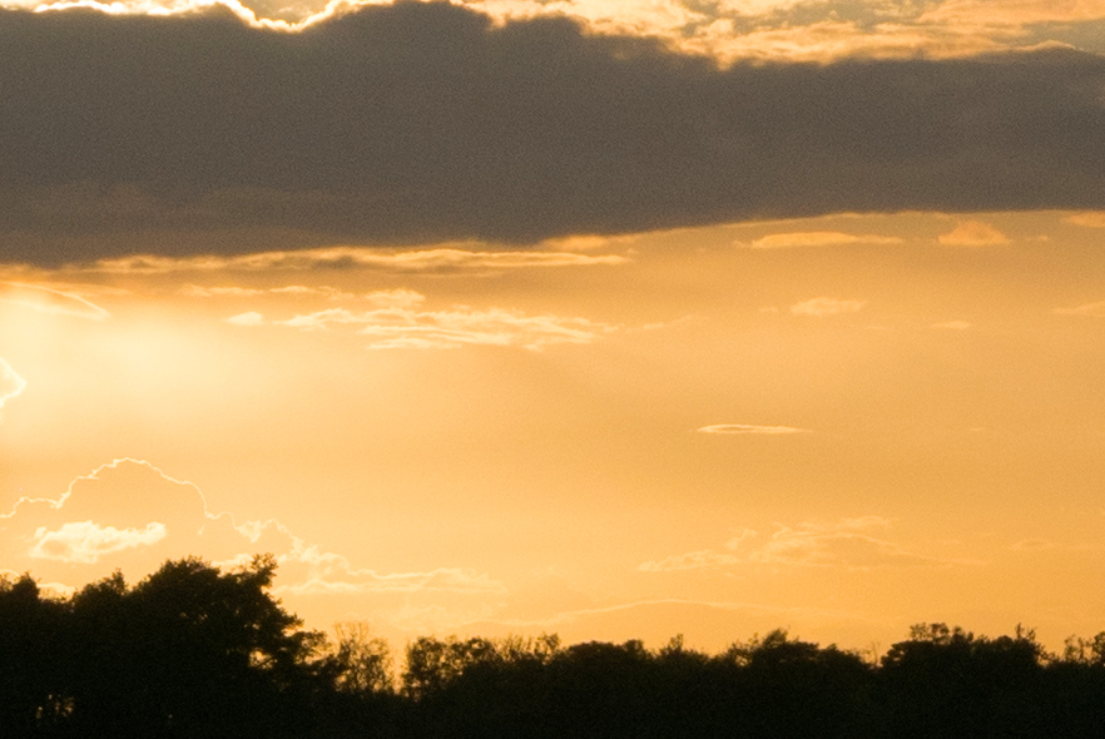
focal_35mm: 339
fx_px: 10416
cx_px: 1373
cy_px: 50
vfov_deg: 4.1
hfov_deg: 6.0
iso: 200
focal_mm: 31.5
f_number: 8
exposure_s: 1/1600
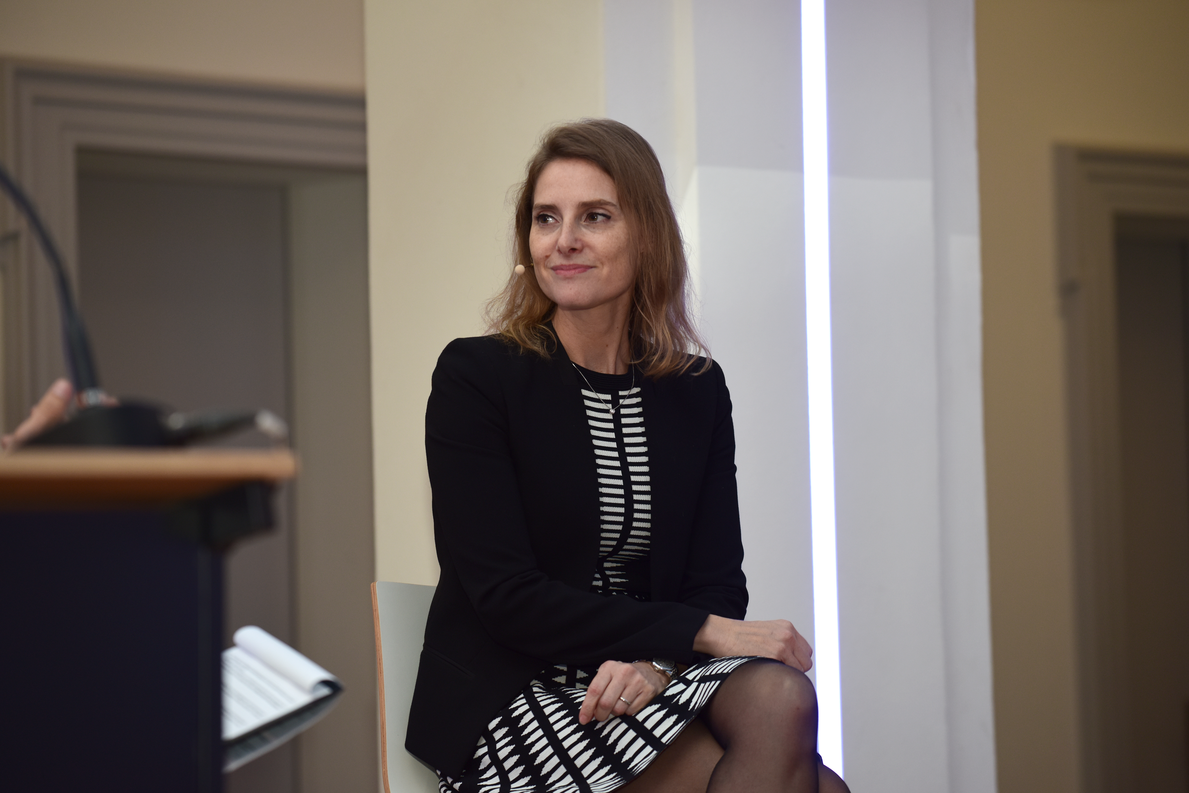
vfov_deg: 10.2
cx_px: 594
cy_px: 396
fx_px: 4460
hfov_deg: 15.2
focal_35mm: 135
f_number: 4
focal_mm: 135
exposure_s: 1/60
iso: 500
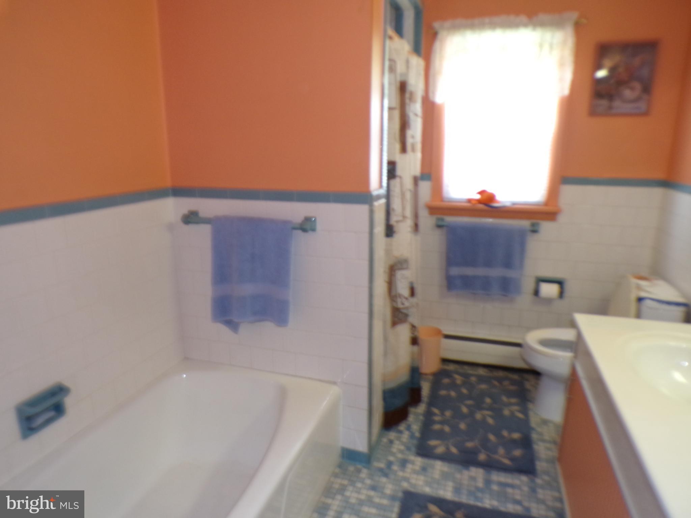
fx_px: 479
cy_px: 259
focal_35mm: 24
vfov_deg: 56.8
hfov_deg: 71.6
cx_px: 346
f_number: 3
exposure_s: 1/20
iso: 200
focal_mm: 4.3
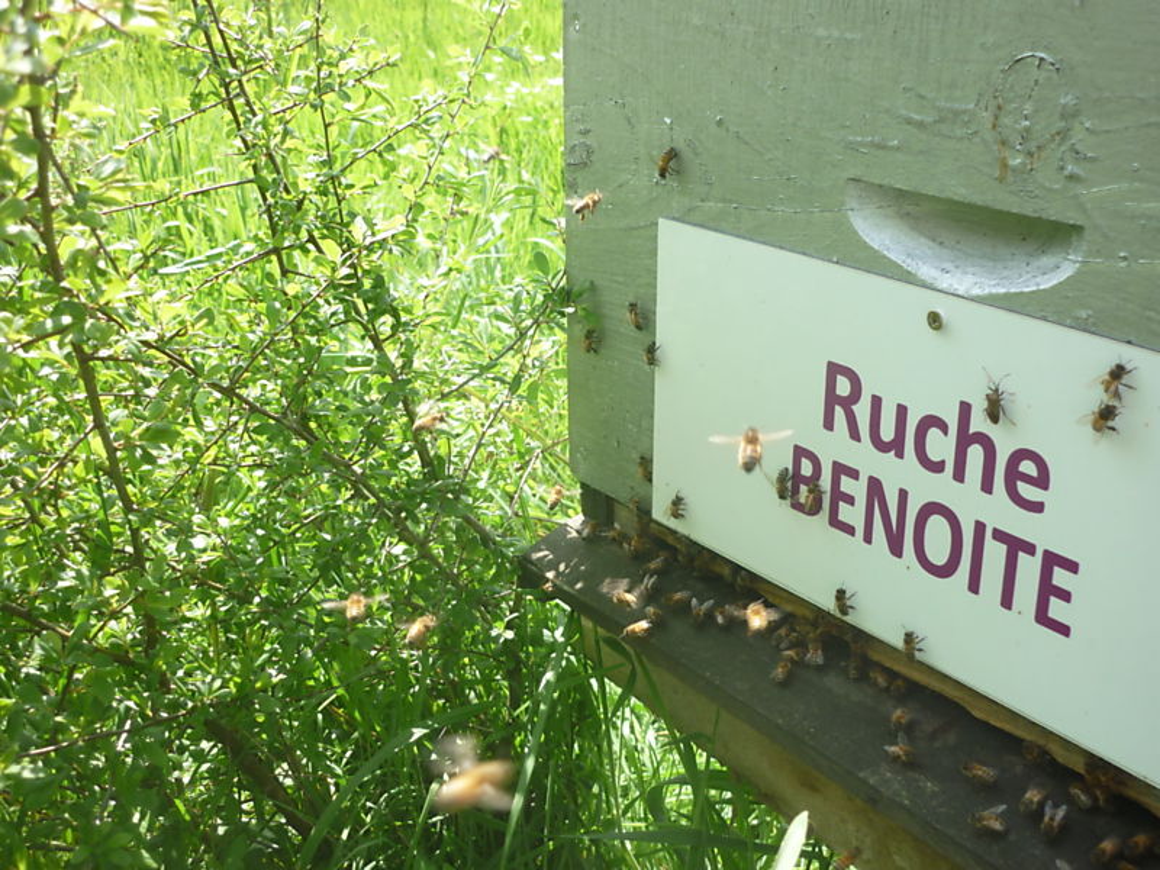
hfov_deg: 44.8
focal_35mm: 42
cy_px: 435
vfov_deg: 34.3
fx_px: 1407
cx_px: 580
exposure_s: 1/250
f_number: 3
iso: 80
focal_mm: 6.9
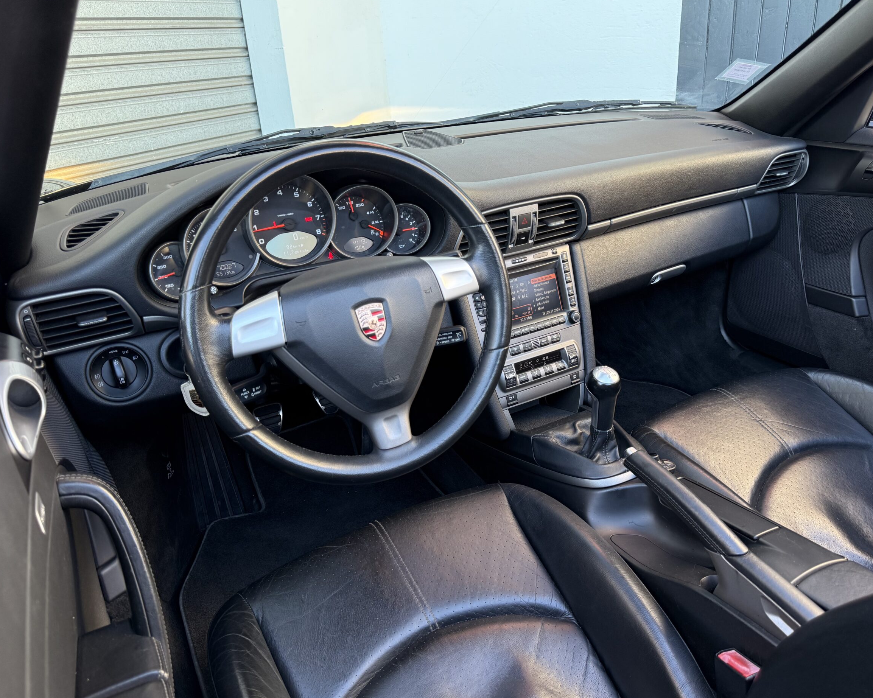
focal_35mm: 26
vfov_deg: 54.9
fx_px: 672
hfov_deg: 66.0
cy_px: 346
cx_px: 468
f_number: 1.78
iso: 200
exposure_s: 1/138
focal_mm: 6.76
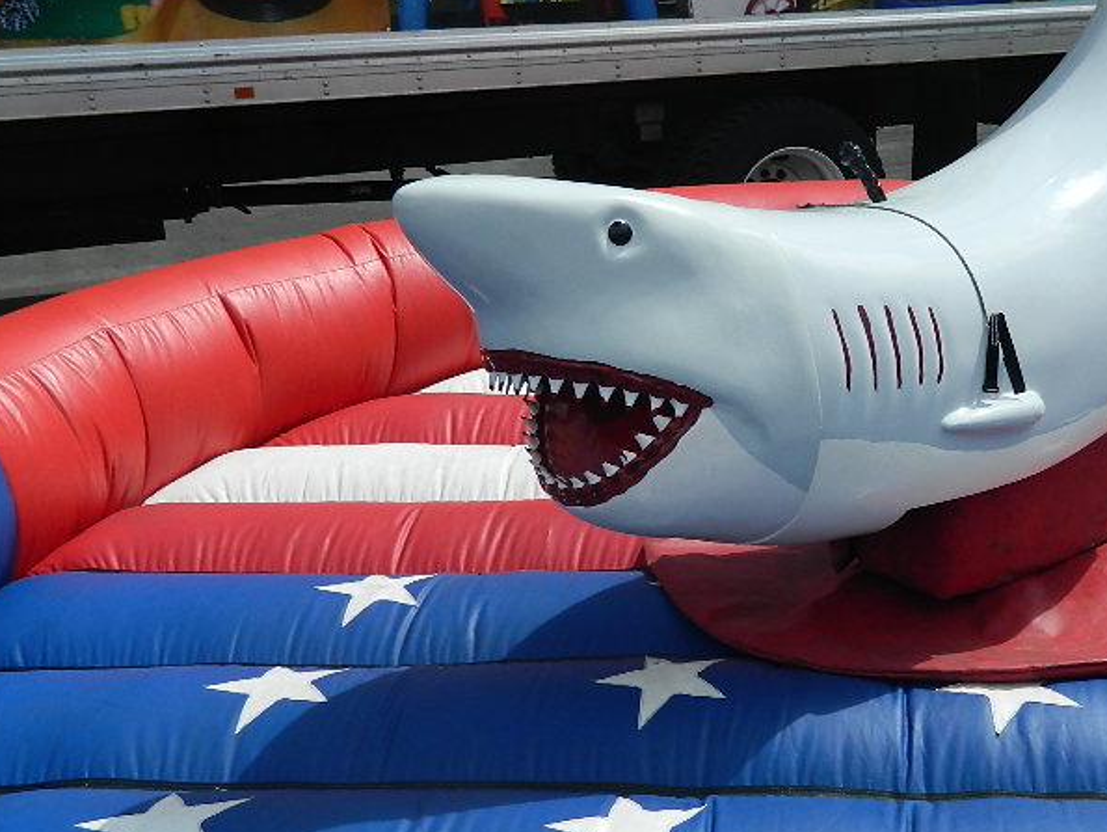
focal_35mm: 43
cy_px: 367
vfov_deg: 33.6
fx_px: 1376
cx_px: 778
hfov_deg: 42.9
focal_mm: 4.5
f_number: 8.7
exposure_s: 1/200
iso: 80
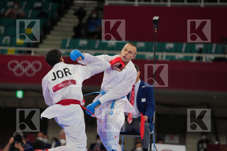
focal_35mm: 200
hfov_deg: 10.3
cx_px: 114
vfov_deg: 6.9
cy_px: 76
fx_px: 1261
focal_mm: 200
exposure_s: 1/1000
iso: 500
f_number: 2.8
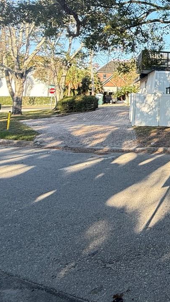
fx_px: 272
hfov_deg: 23.8
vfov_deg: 54.4
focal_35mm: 34
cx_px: 279
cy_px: 64
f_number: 2.2
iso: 64
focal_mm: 2.22
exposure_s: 1/201
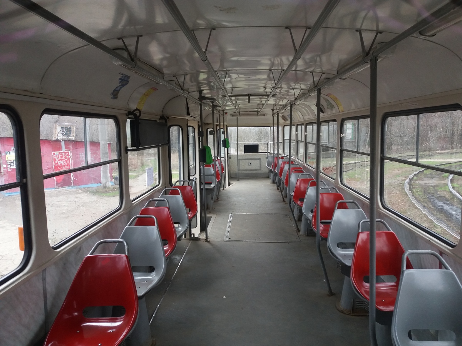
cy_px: 173
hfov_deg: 63.4
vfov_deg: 49.7
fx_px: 374
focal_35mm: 28
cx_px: 231
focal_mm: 3.7
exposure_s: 1/183
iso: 64
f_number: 1.9
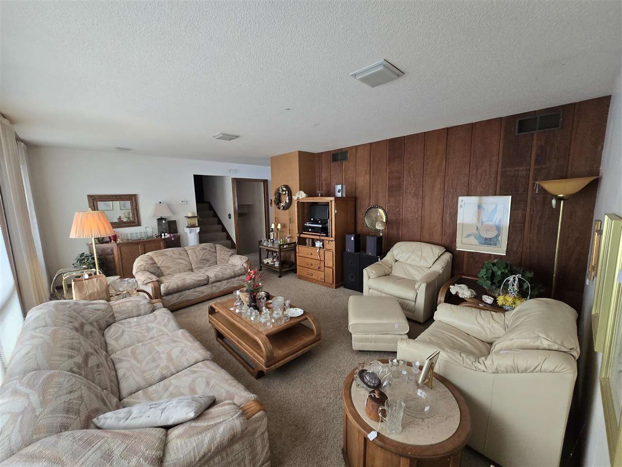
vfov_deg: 89.9
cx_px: 311
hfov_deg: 106.2
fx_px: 234
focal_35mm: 13
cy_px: 234
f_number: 2.2
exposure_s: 1/60
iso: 250
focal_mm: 2.2
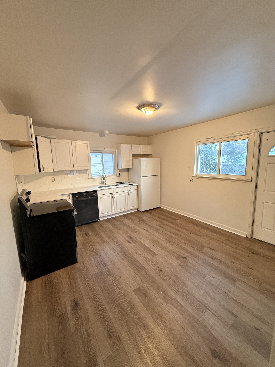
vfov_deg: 102.1
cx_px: 138
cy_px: 184
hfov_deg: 85.7
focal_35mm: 14
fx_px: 148
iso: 320
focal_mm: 2.22
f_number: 2.2
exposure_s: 1/60
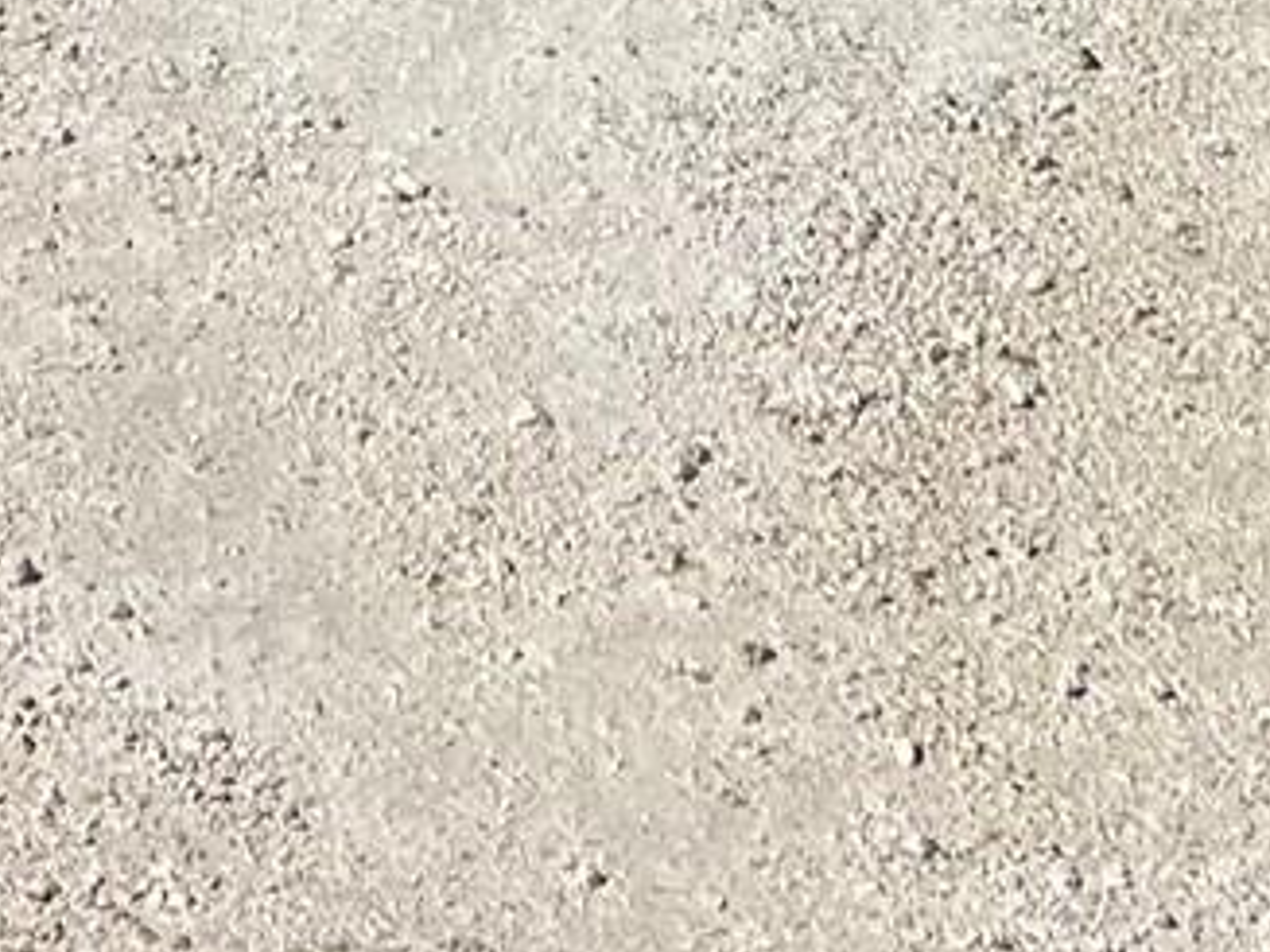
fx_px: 5978
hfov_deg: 12.1
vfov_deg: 7.9
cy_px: -1865
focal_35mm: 163
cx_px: 660
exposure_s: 1/11364
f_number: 1.5
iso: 50
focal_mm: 5.7
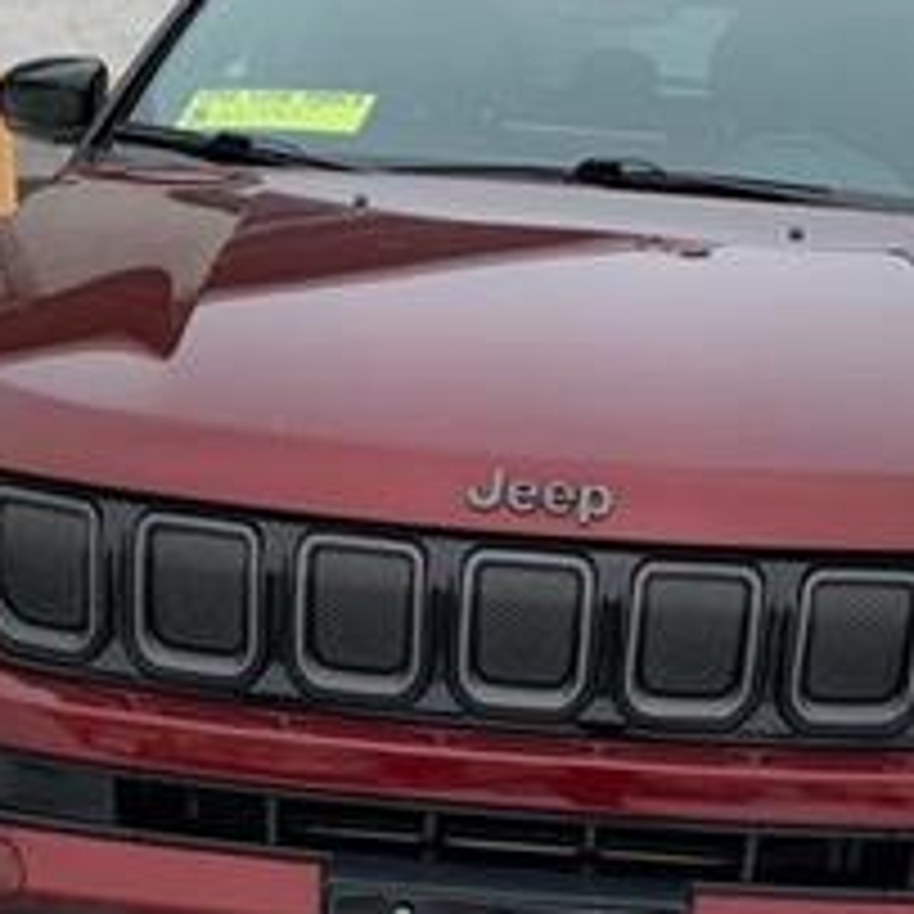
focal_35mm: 57
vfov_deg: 29.7
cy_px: 653
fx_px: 1703
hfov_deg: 30.0
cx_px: 540
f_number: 1.8
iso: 25
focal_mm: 4.25
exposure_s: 1/122
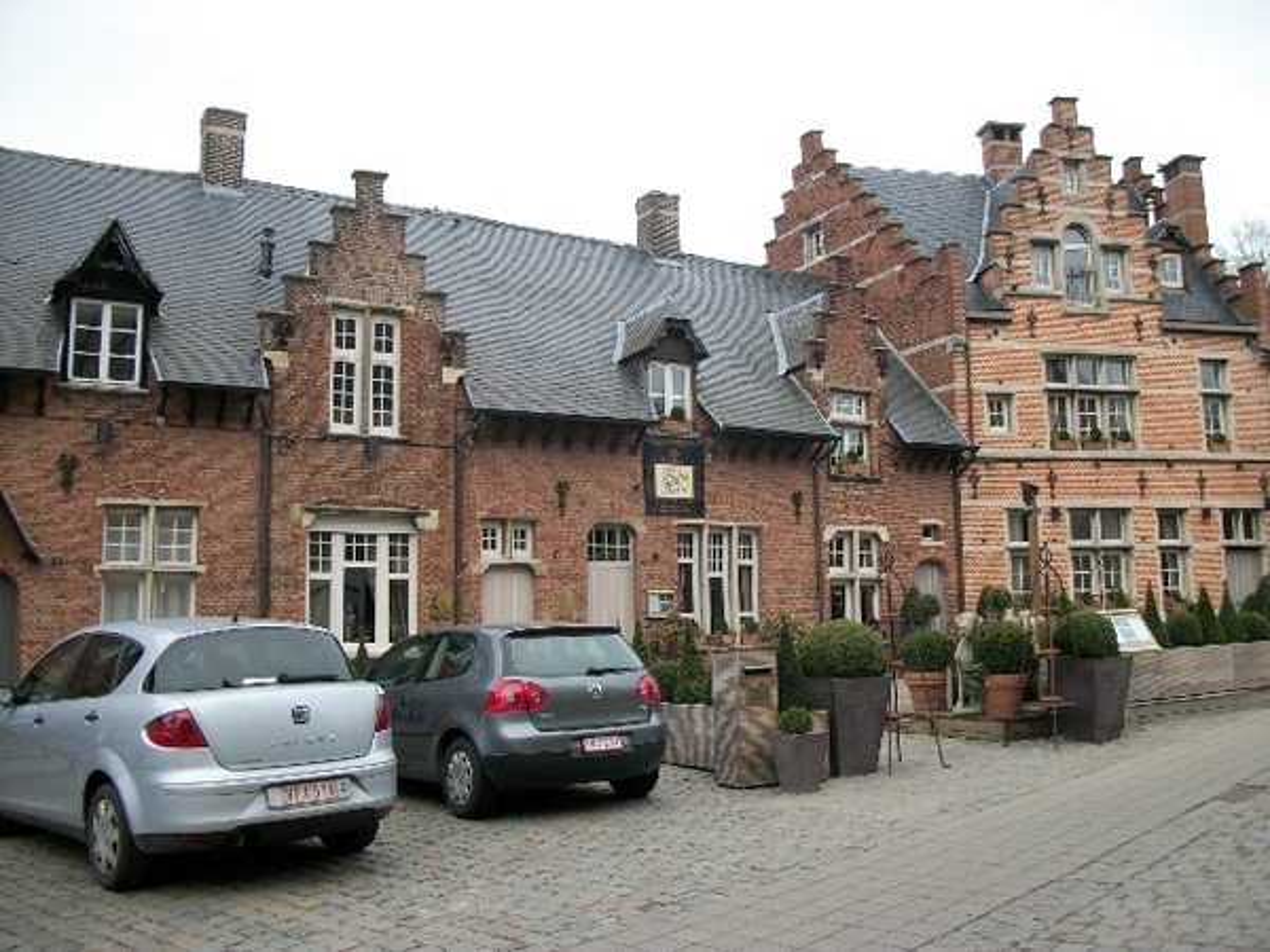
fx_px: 1174
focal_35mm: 32
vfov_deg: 44.2
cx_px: 635
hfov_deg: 56.8
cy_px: 476
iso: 80
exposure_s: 1/400
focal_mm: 5.7
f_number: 2.9
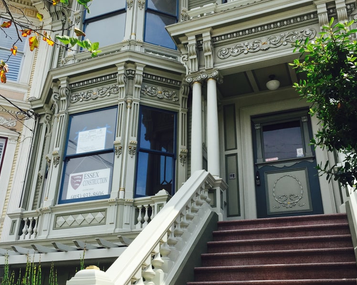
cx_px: 179
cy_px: 147
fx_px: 402
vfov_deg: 39.2
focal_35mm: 38
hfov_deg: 47.9
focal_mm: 4.15
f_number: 2.2
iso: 32
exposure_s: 1/1799
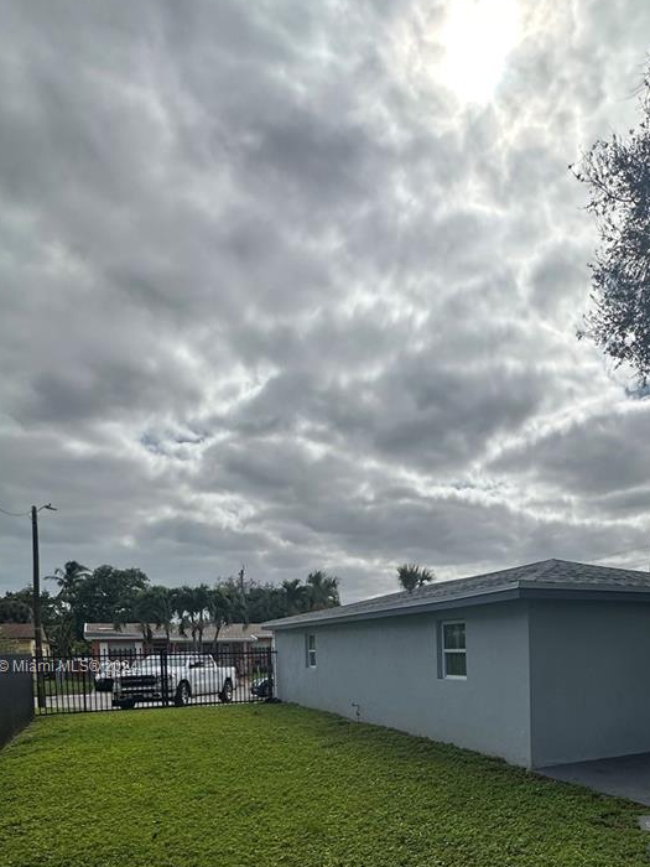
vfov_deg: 66.4
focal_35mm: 24
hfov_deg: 54.7
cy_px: 668
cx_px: 469
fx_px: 601
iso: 50
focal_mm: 2.22
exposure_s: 1/5814
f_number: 2.2
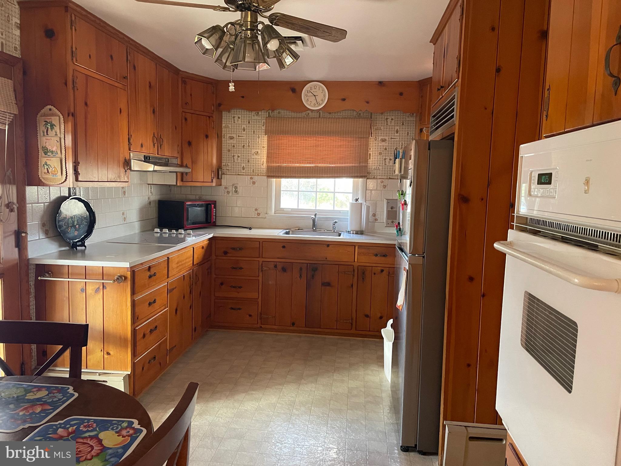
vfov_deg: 53.1
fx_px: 466
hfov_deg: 67.3
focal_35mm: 26
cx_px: 310
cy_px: 233
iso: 500
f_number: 1.6
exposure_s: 1/58
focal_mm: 4.2
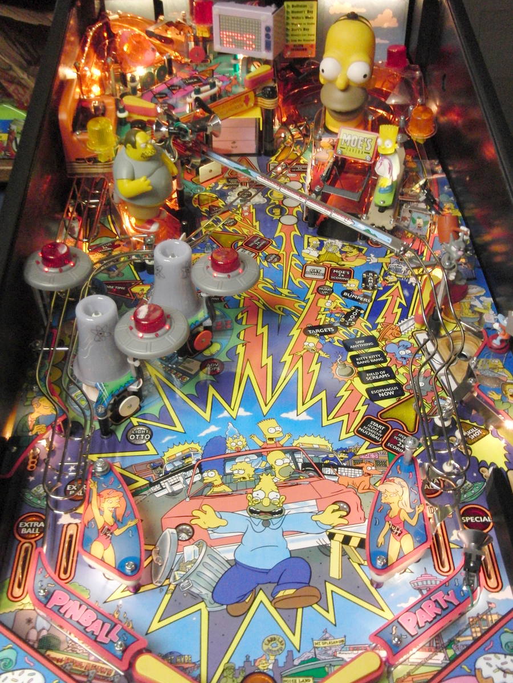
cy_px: 342
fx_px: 751
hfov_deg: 37.7
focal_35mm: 38
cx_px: 256
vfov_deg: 49.0
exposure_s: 1/20
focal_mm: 6.66
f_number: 3.9
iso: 400
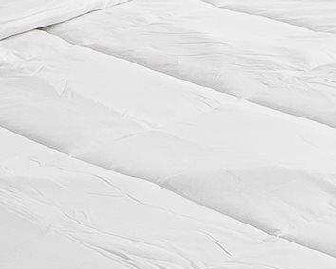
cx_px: 197
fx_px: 1215
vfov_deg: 10.9
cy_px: -355
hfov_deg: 15.7
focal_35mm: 122
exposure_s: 1/160
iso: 400
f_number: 10
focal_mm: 10
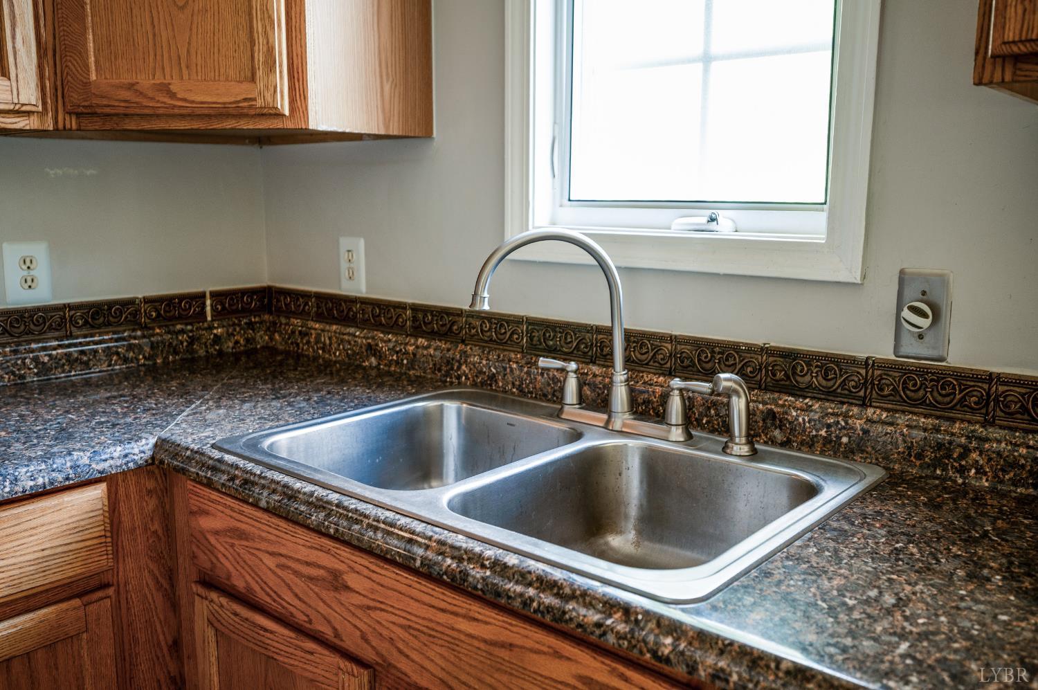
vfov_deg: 43.5
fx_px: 864
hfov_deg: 62.0
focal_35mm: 30
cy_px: 345
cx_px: 519
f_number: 4
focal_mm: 30
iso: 200
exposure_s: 1/3
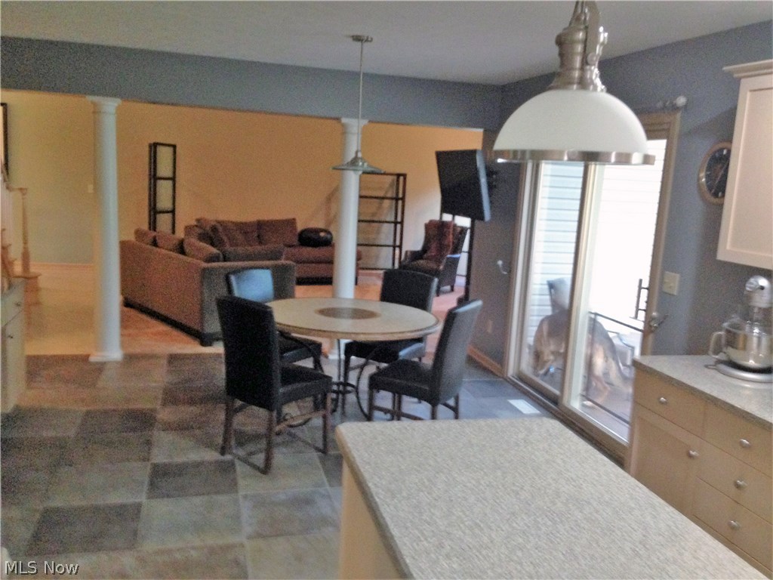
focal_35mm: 33
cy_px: 290
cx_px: 386
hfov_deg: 55.4
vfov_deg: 42.9
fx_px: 737
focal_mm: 4.12
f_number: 2.4
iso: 320
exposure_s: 1/20
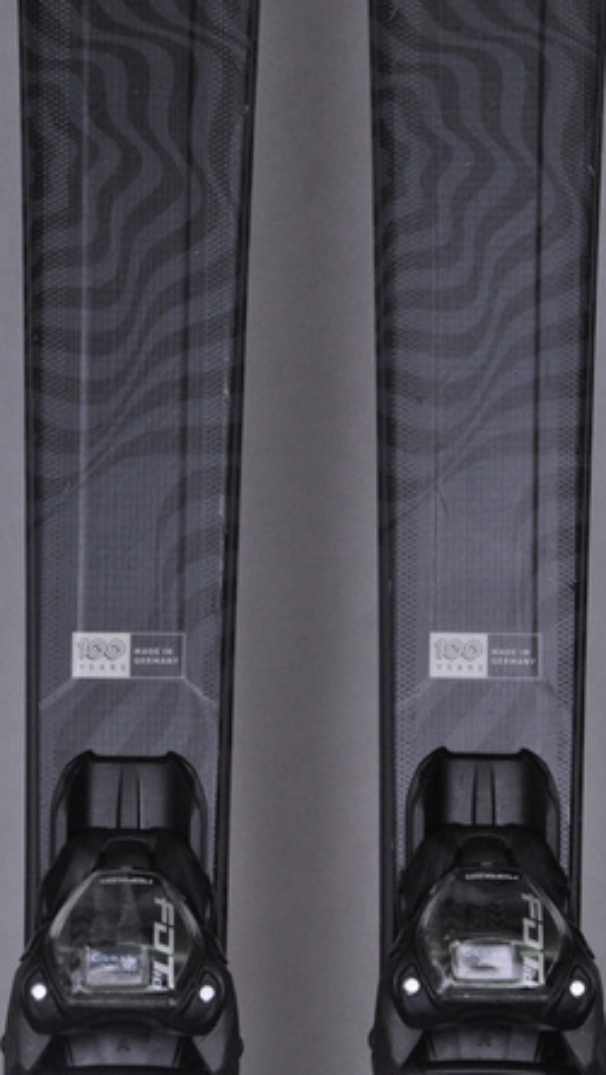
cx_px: 308
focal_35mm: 167
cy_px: 541
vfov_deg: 12.9
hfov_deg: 7.3
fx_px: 4747
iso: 3200
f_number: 11
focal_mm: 105
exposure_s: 1/125
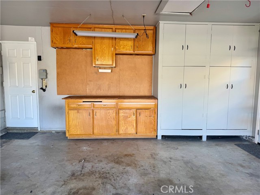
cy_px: 98
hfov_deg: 71.6
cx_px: 130
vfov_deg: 56.8
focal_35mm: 24
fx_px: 180
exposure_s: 1/121
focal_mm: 6.76
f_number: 1.78
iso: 80
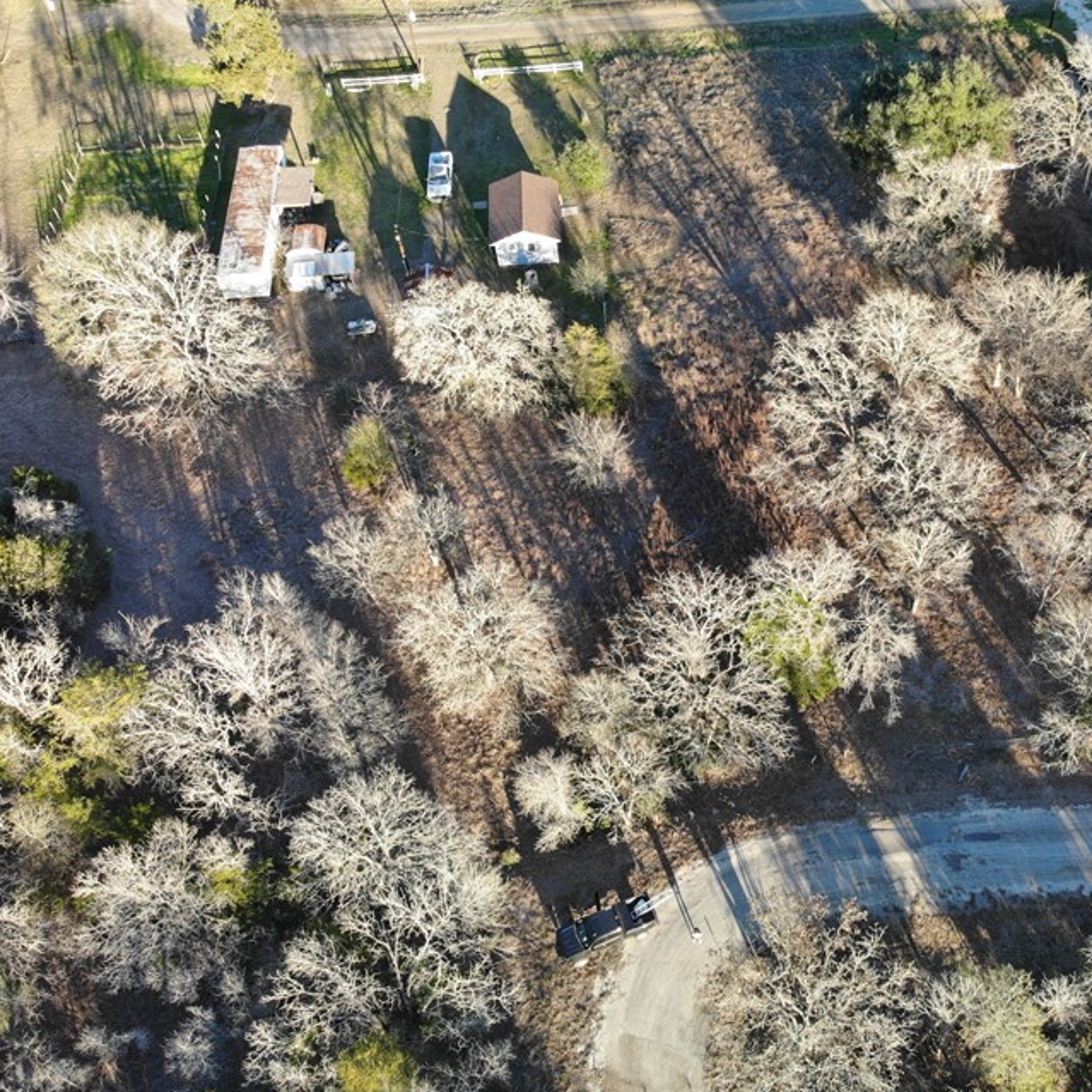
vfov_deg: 48.4
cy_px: 508
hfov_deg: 47.7
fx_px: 1213
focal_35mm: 34
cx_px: 725
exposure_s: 1/30
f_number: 2.8
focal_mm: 4.5
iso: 100
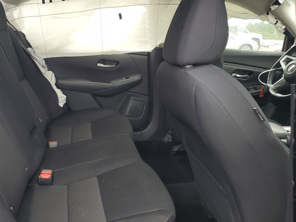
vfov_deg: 41.8
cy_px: 117
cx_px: 121
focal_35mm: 34
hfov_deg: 53.6
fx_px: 291
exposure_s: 1/217
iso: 50
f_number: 1.5
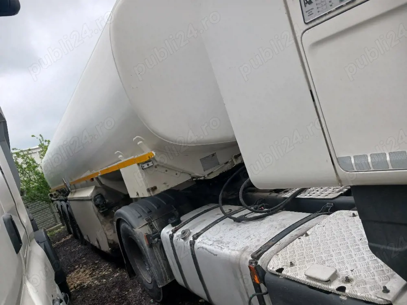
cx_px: 204
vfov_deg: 51.4
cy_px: 152
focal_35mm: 27
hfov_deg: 65.3
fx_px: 317
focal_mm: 4
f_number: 1.8
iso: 20
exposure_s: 1/102
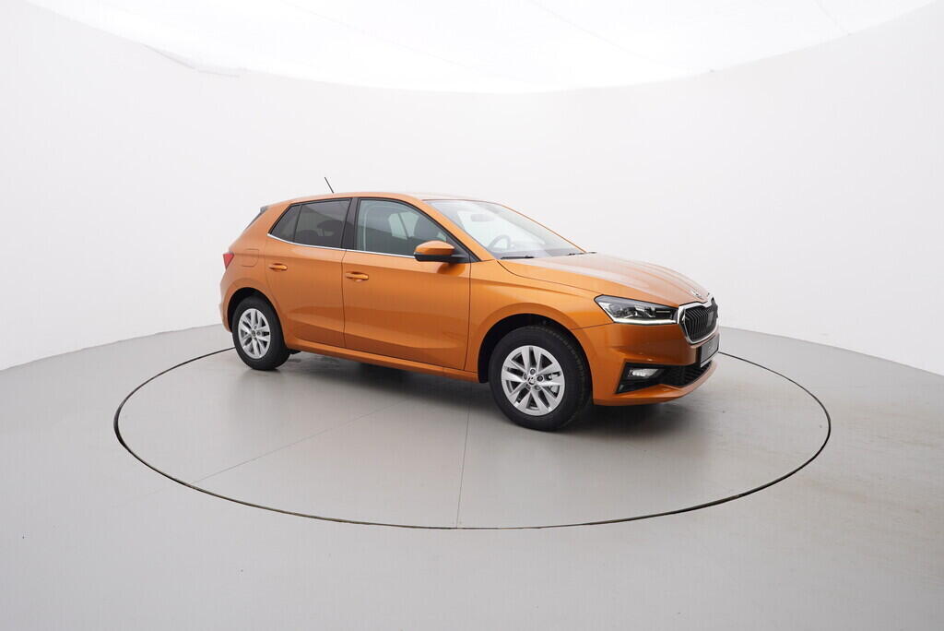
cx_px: 472
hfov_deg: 77.3
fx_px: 590
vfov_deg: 56.2
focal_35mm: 22
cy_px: 316
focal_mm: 15
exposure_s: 1/80
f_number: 5
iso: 200
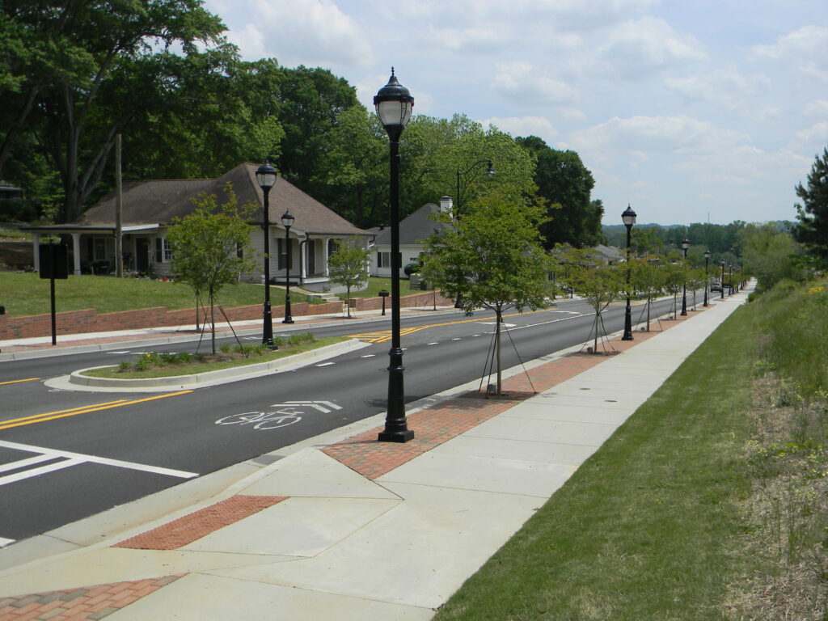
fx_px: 861
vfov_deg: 39.7
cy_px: 310
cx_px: 414
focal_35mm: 36
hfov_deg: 51.4
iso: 80
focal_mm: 6.4
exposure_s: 1/334
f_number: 7.4
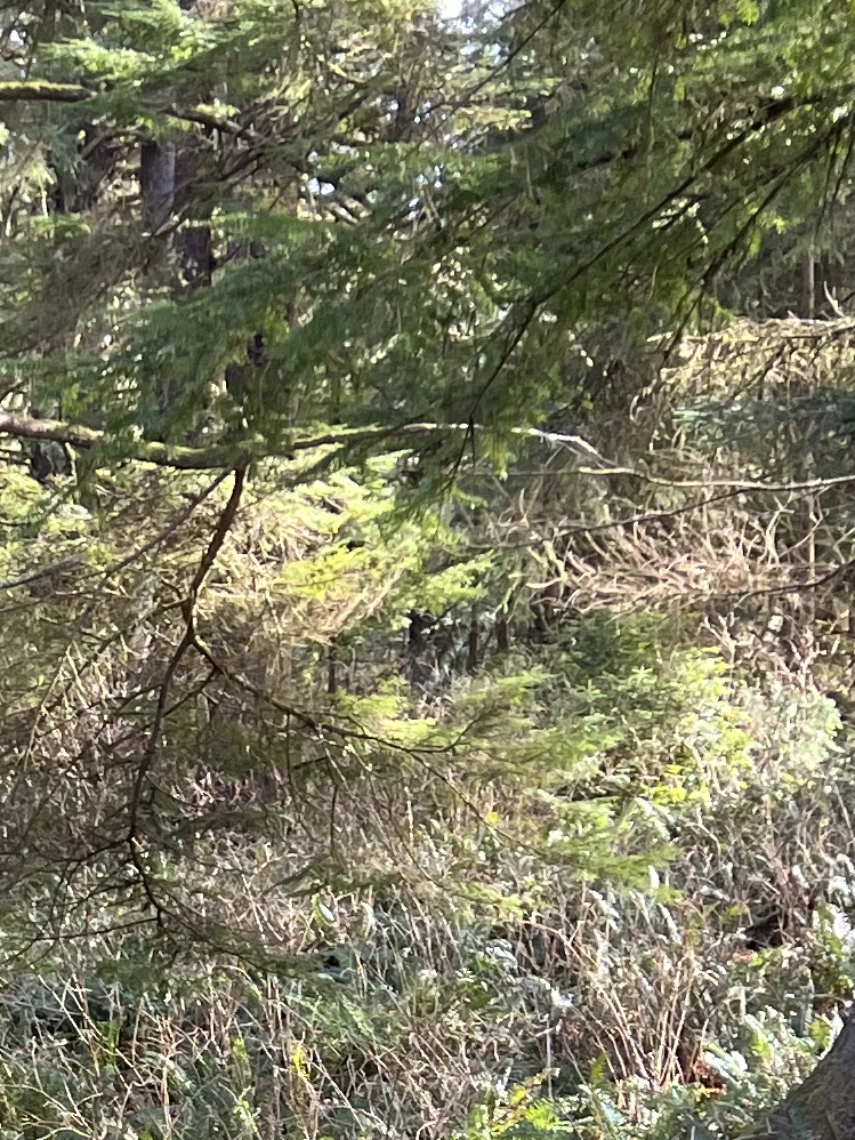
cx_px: -463
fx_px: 3456
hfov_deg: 13.2
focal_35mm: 105
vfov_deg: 17.8
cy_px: 1378
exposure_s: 1/121
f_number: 1.5
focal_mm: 5.7
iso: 125
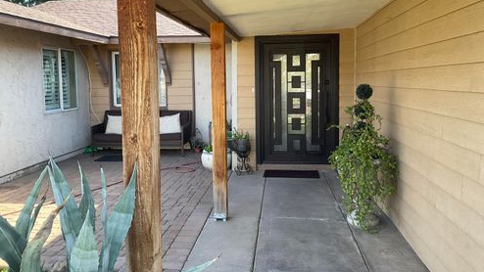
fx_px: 411
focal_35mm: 32
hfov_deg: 61.0
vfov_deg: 36.6
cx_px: 243
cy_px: 111
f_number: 1.8
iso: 16
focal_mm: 3
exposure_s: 1/123
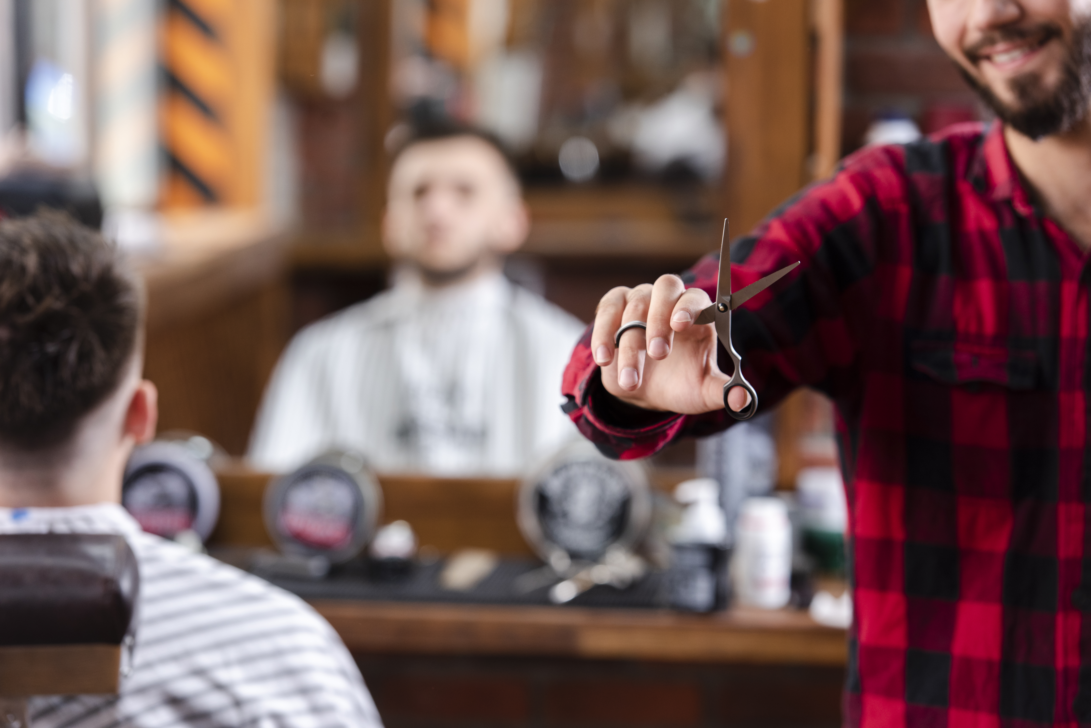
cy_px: 364
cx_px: 546
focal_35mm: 135
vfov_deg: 10.2
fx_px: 4092
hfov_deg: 15.2
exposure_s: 1/125
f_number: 4.5
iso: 500
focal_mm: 135
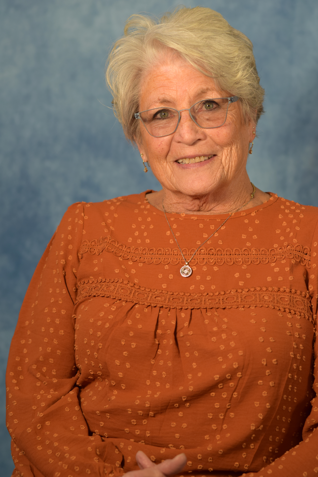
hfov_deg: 10.8
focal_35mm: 128
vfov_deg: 16.1
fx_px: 1689
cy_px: 238
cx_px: 159
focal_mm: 85
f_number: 2.8
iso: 280
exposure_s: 1/125
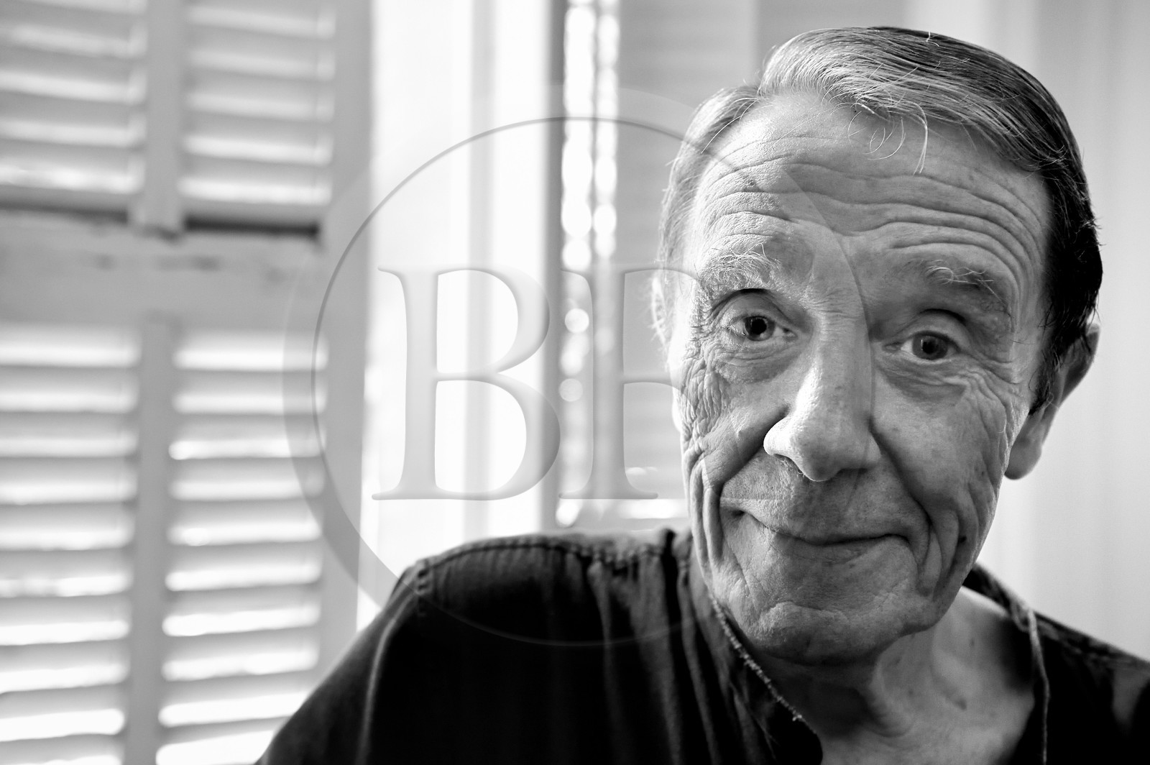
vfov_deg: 29.8
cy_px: 382
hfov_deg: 43.6
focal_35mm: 45
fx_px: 1436
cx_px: 575
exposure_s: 1/60
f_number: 4.5
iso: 1600
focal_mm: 45
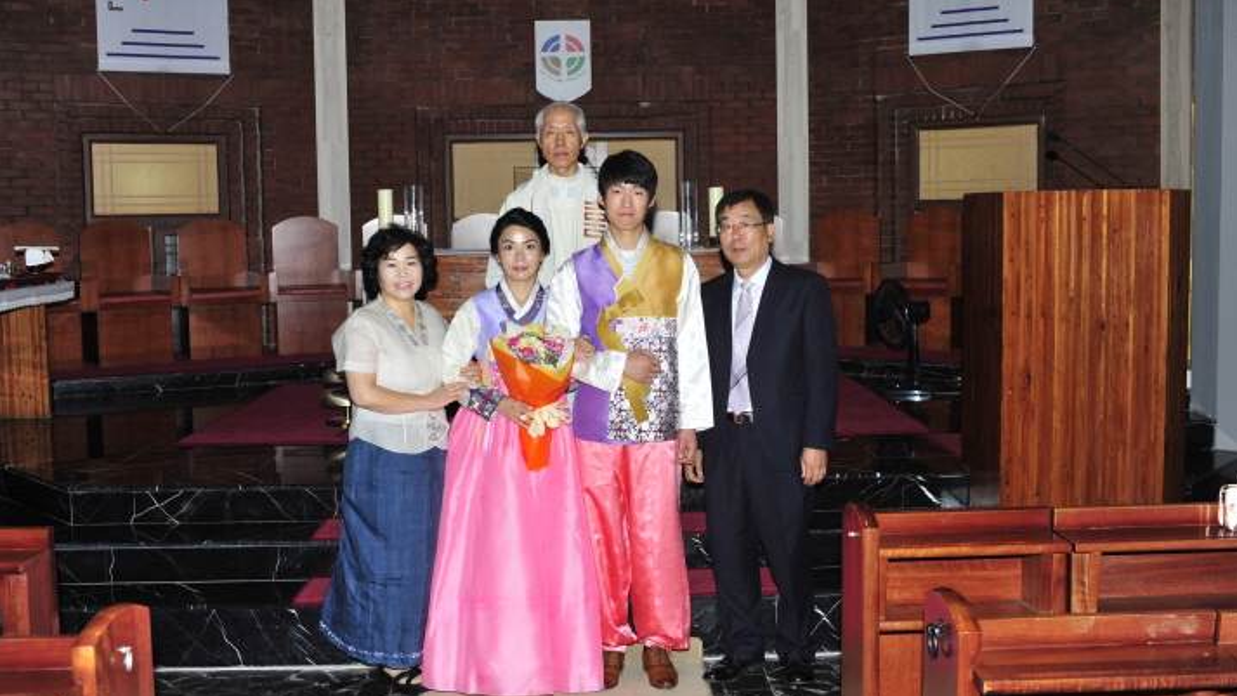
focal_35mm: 37
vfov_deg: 32.0
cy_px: 317
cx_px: 623
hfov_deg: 54.0
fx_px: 1214
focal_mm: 35
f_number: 5.6
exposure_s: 1/60
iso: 200
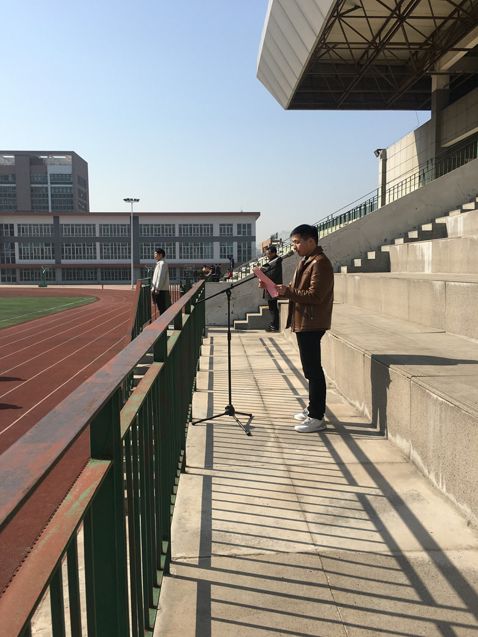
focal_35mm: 29
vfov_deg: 61.7
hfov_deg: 48.2
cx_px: 239
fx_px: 534
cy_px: 318
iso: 25
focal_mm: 4.15
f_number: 2.2
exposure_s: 1/2024
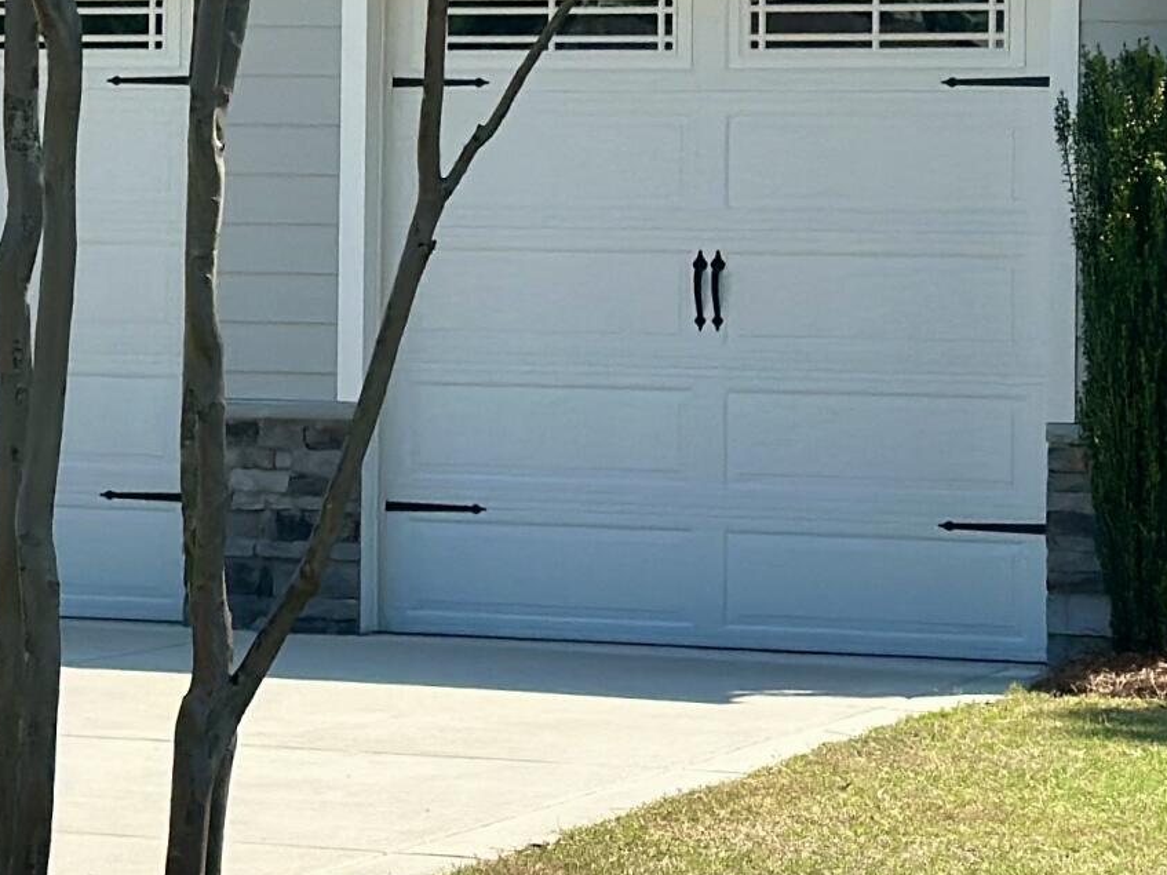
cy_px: 102
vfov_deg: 8.7
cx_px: -412
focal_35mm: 170
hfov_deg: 11.3
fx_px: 5730
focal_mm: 6.86
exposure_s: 1/4367
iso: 80
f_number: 1.78
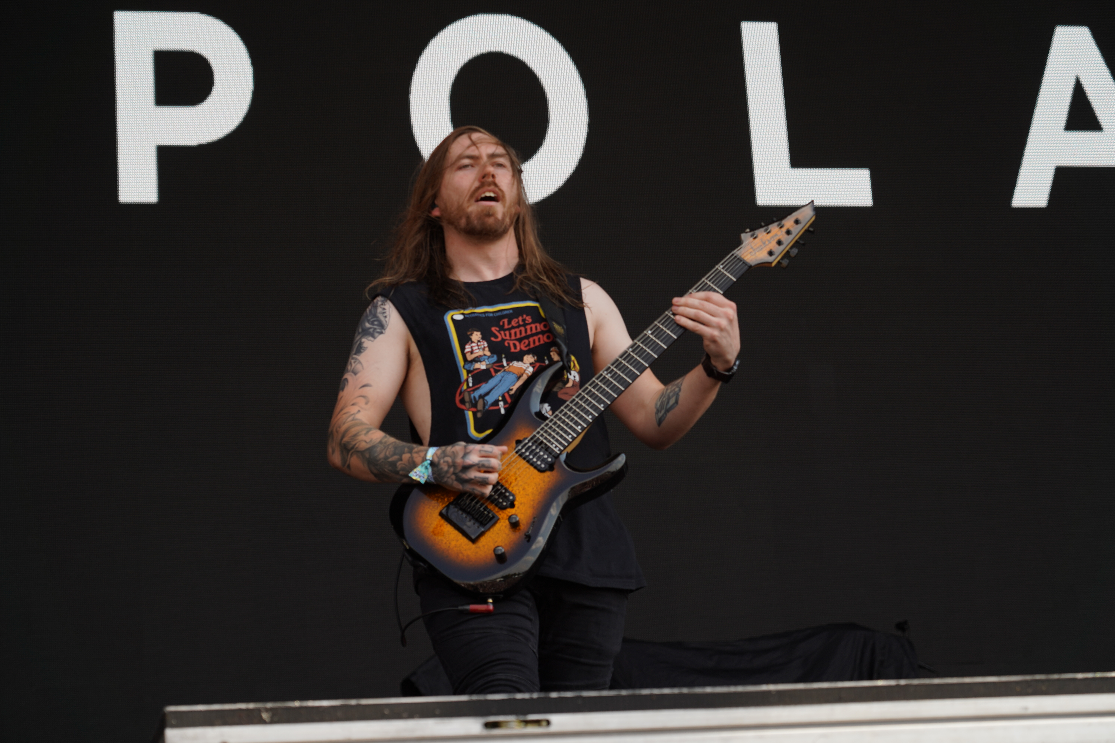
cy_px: 372
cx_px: 558
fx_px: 3252
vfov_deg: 13.0
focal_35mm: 105
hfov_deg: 19.5
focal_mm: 105
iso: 100
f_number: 5.6
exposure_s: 1/250
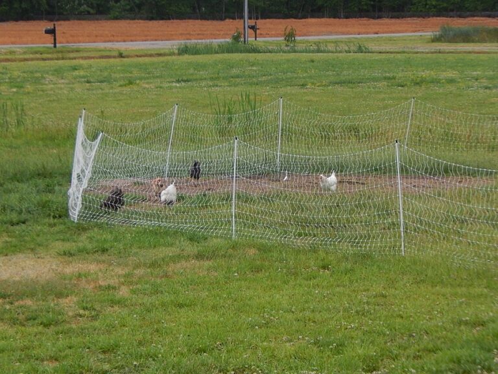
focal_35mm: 184
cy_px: 187
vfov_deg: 8.1
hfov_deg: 10.7
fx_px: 2647
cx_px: 249
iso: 400
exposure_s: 1/250
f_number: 5.3
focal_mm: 32.8
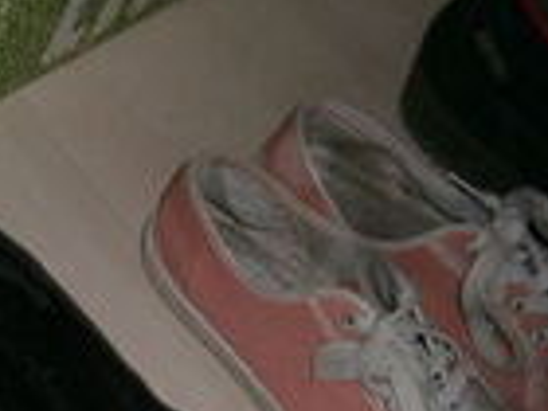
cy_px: 403
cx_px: 110
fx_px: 1409
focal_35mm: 89
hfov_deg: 21.7
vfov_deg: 16.3
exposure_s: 1/30
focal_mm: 4.7
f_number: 2.8
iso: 125
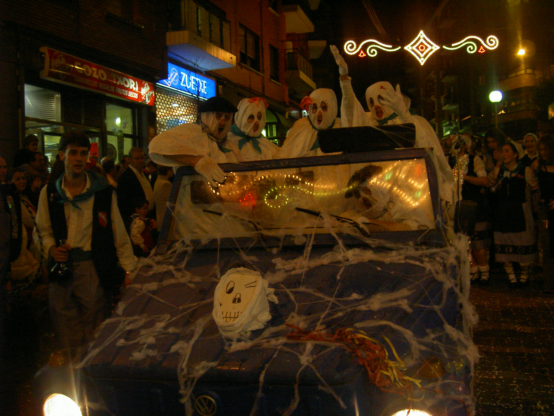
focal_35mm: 39
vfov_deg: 36.8
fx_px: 624
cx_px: 277
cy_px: 208
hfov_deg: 47.9
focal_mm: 8
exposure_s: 1/59.5
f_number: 2.8
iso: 100
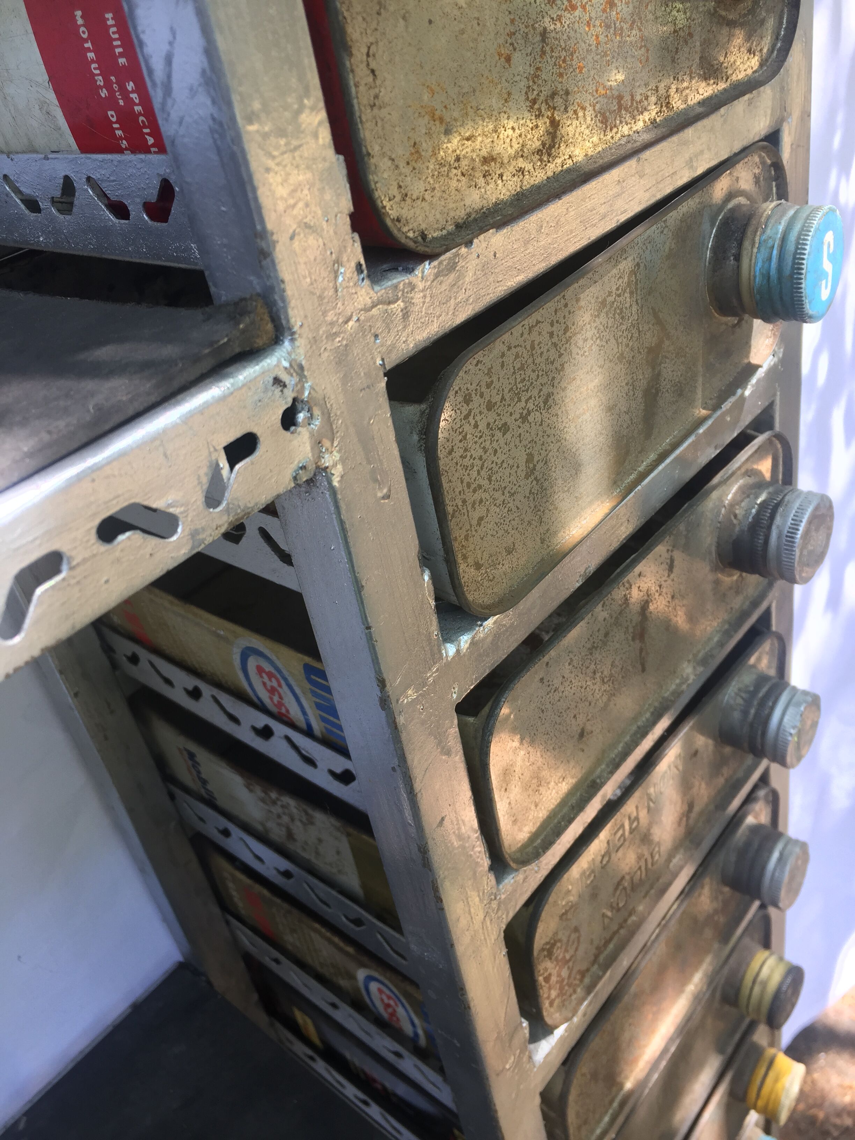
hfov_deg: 48.2
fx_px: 955
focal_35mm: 29
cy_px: 570
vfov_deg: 61.7
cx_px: 428
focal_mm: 4.15
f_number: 2.2
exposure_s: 1/100
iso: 32
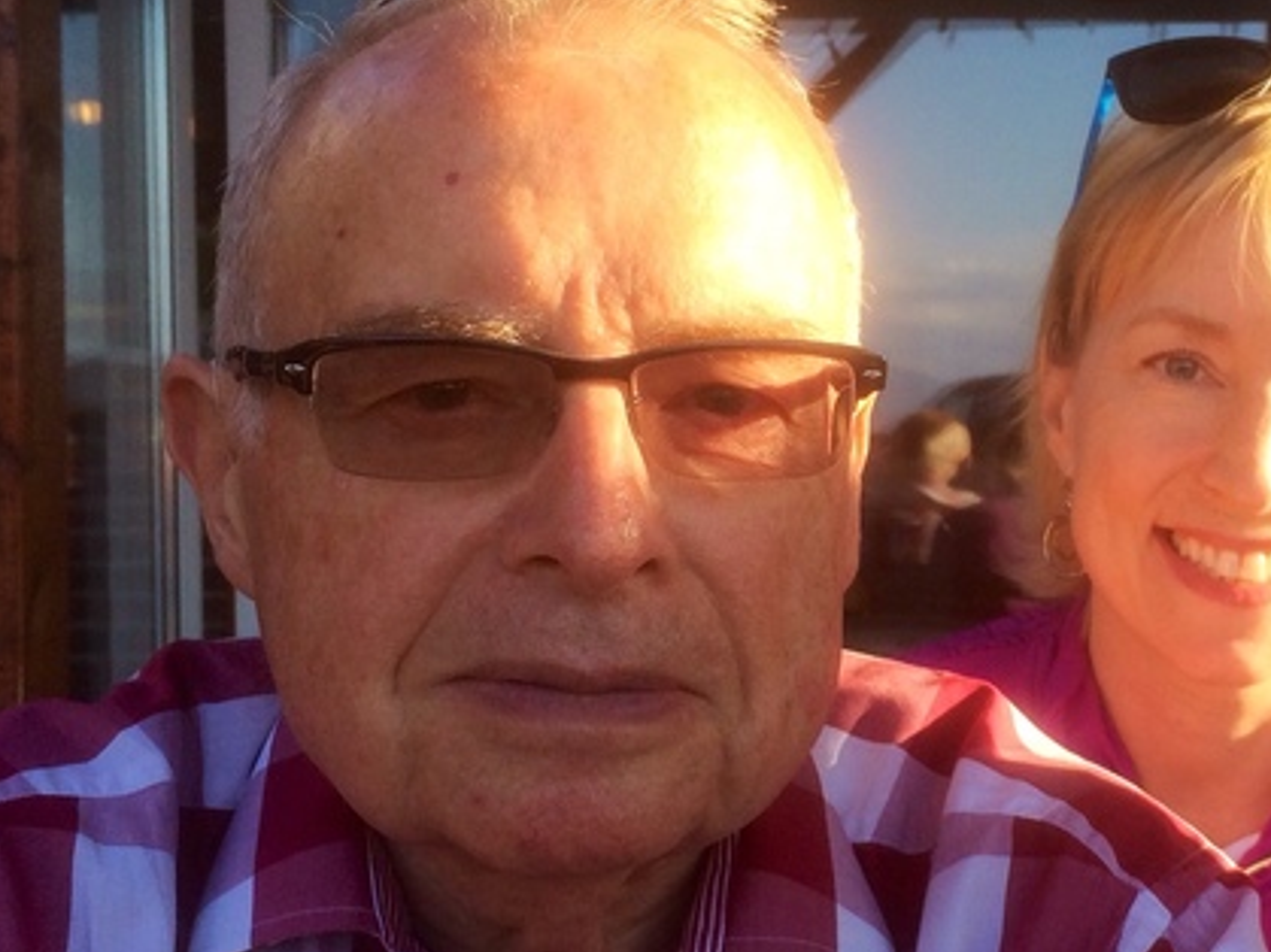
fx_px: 2386
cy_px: 625
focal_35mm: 65
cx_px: 905
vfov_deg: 22.5
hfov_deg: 29.5
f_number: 2.2
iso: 32
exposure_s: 1/334
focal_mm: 4.12
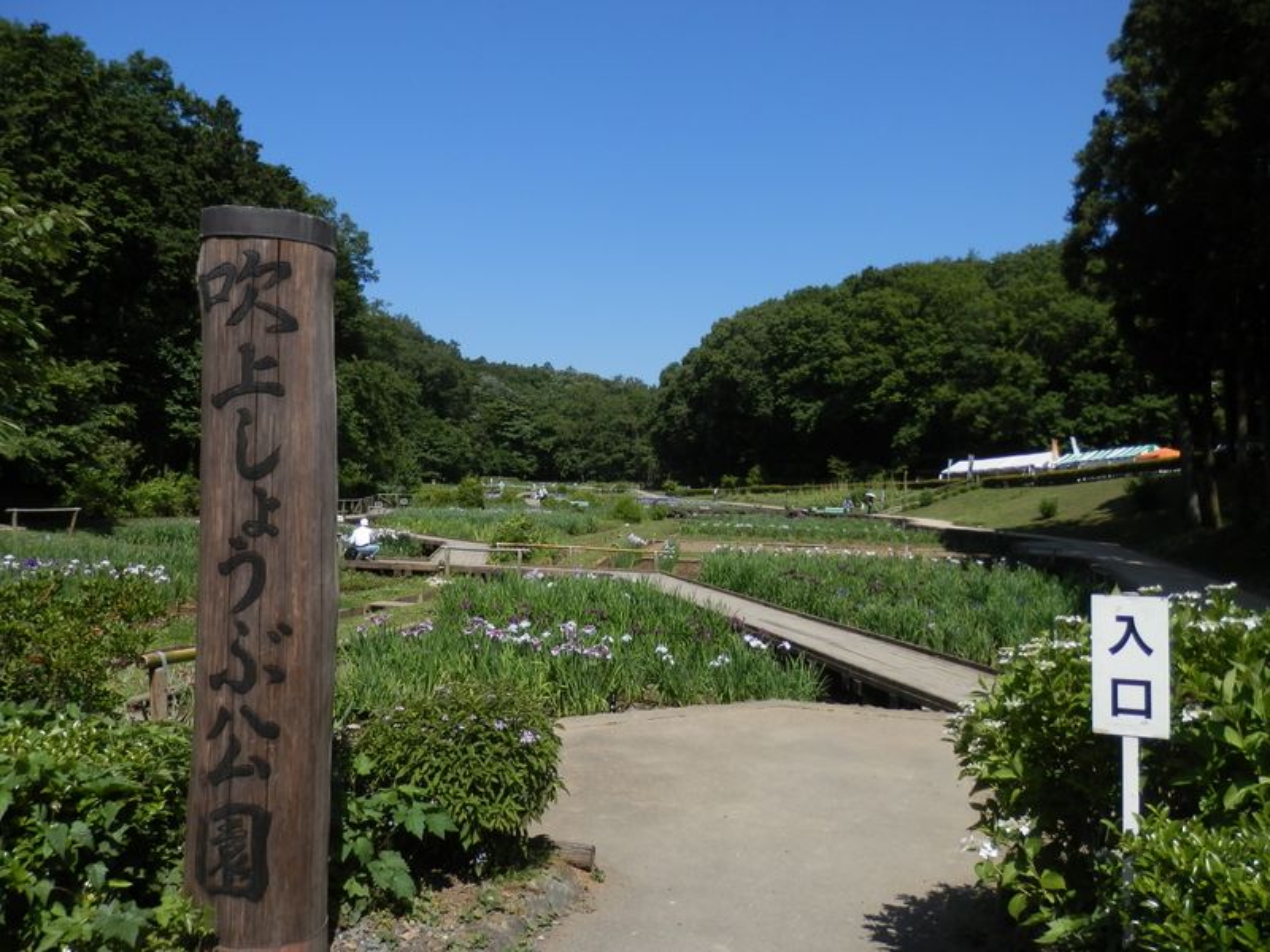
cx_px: 635
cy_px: 476
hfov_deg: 69.4
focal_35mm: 25
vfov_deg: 54.9
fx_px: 917
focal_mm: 4.5
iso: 80
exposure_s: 1/160
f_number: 8.7
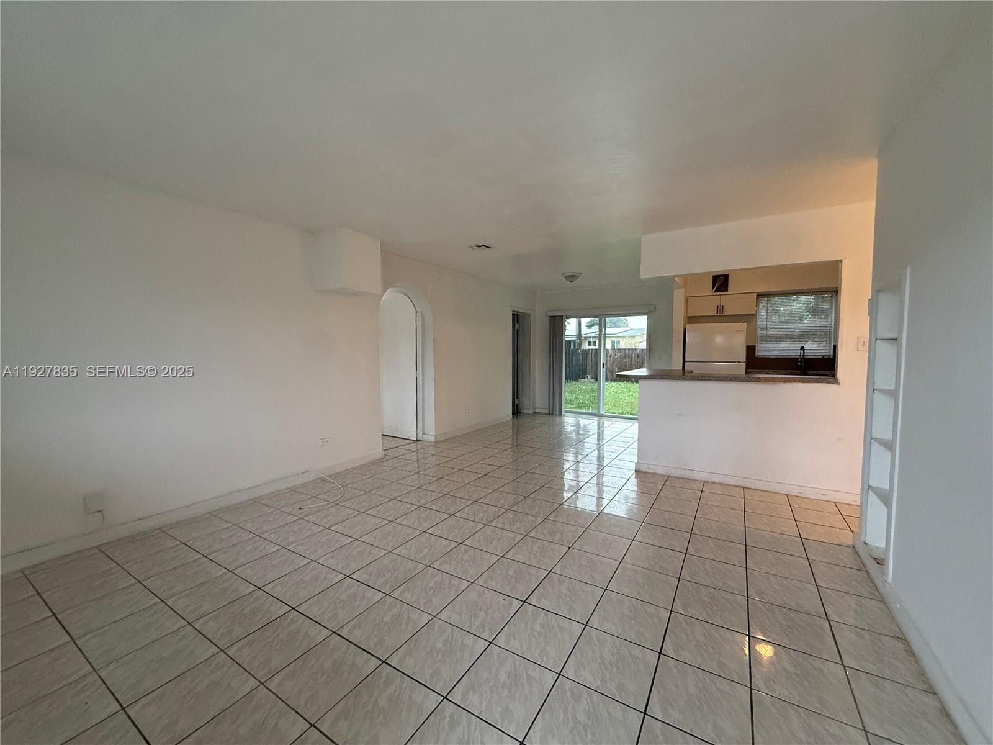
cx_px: 496
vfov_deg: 85.7
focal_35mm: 14
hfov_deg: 102.1
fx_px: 402
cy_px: 372
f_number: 2.2
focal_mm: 2.22
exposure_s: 1/120
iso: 400
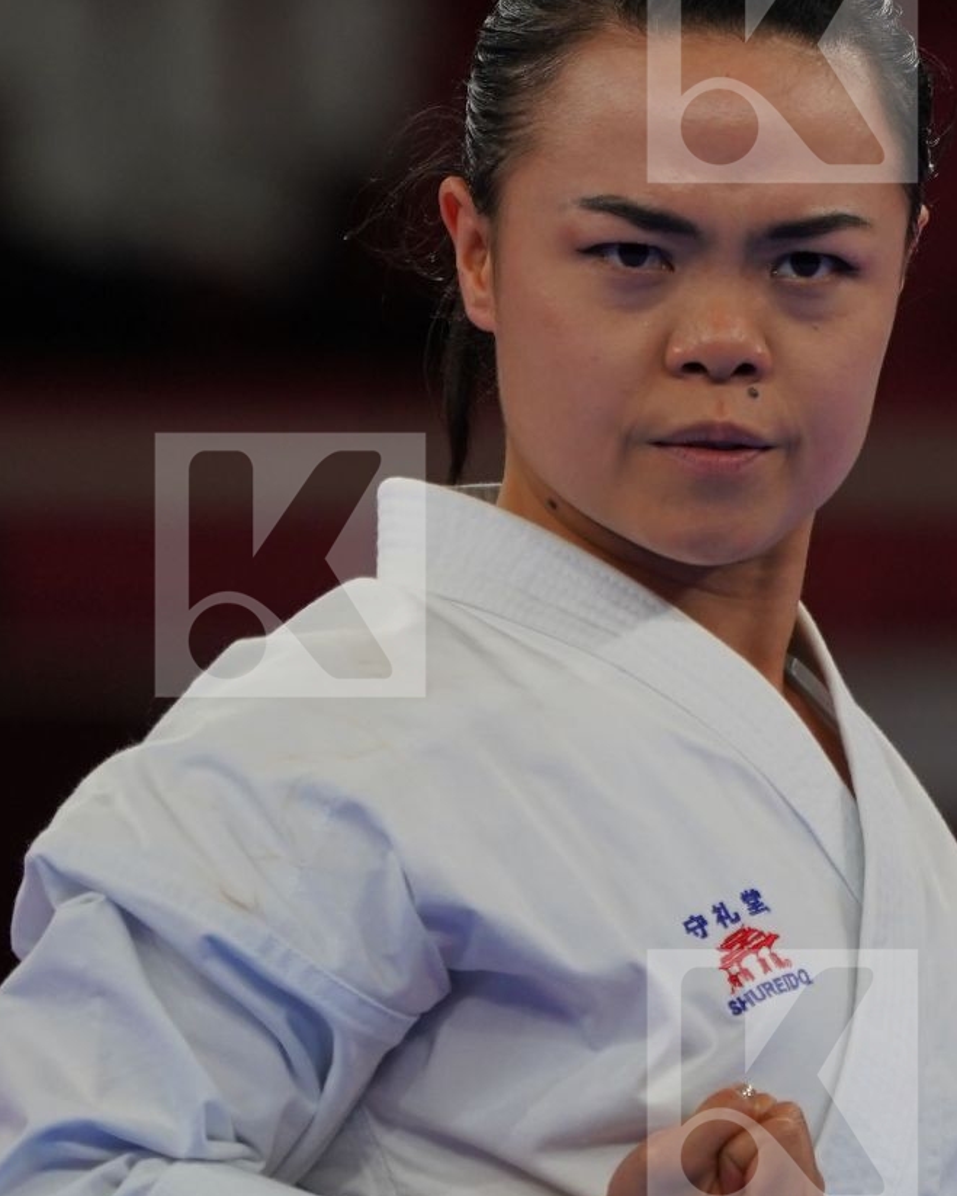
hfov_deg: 1.3
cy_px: 565
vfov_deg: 1.6
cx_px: 783
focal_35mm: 1231
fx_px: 43559
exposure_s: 1/500
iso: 640
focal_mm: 400
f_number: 5.6
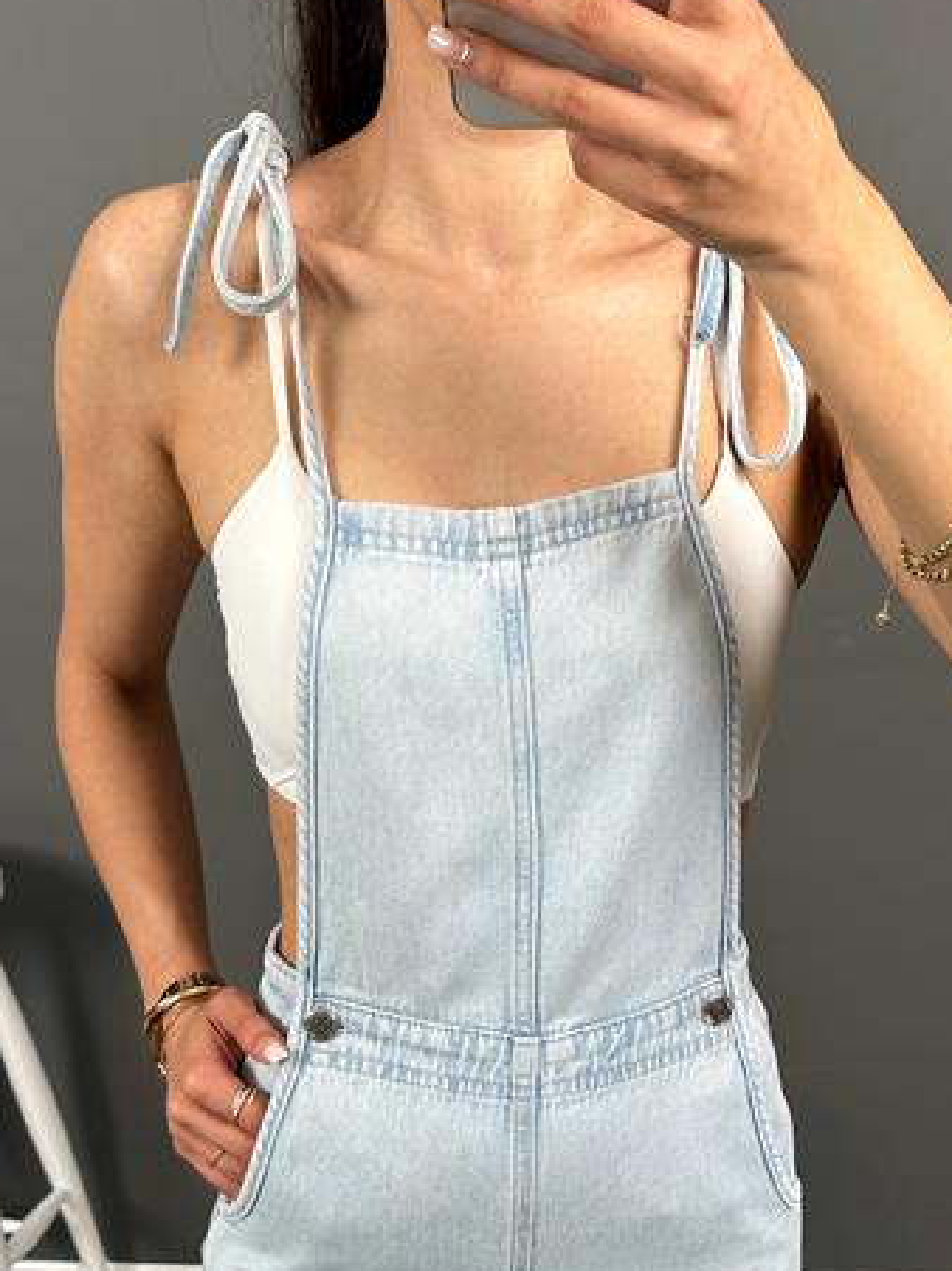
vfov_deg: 35.0
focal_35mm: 50
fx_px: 1834
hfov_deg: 29.0
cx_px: 587
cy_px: 1237
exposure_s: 1/121
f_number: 1.78
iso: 80
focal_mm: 6.86
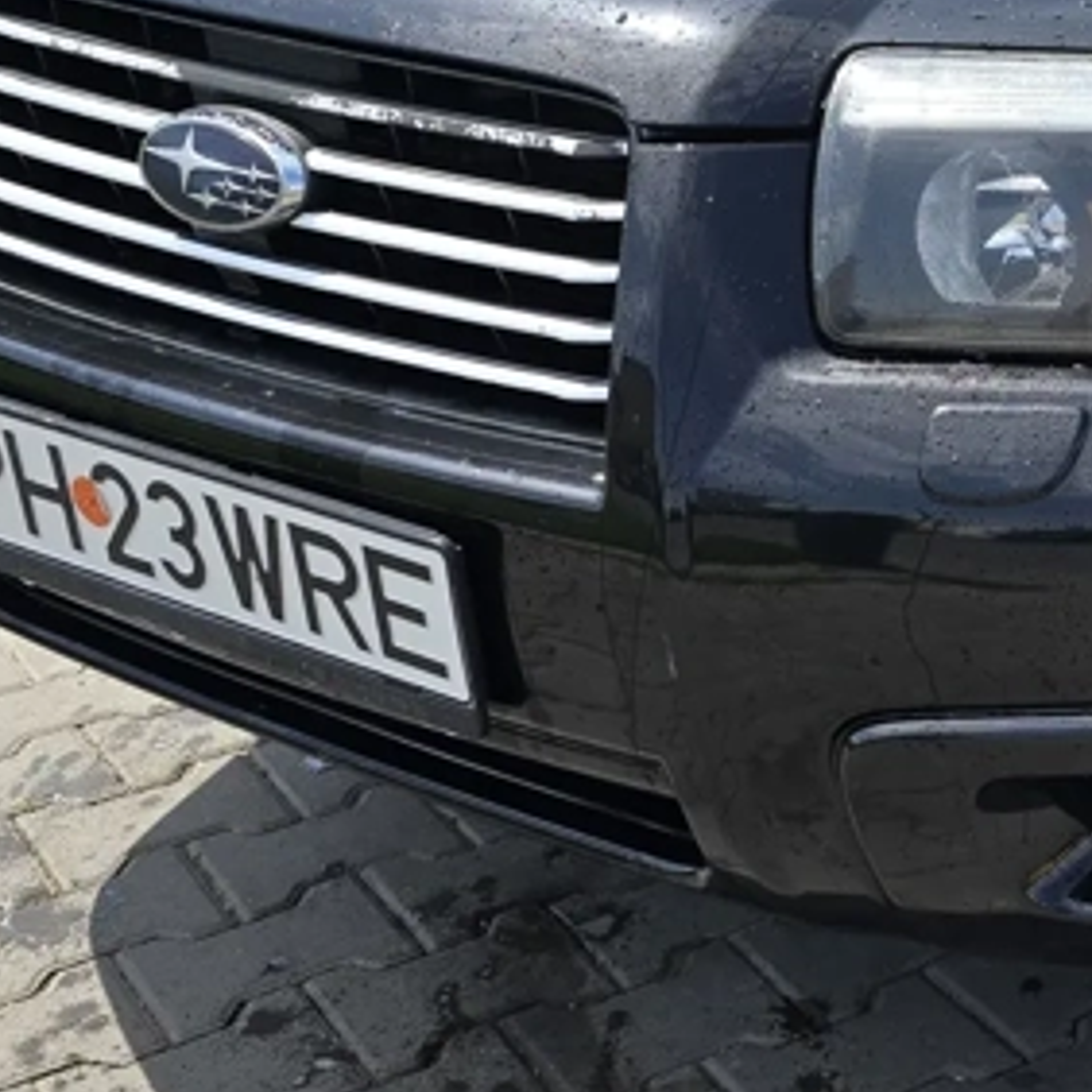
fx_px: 2570
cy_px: 333
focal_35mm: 72
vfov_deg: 23.8
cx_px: 1270
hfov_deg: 22.3
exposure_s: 1/531
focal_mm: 6.3
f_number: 1.7
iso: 12
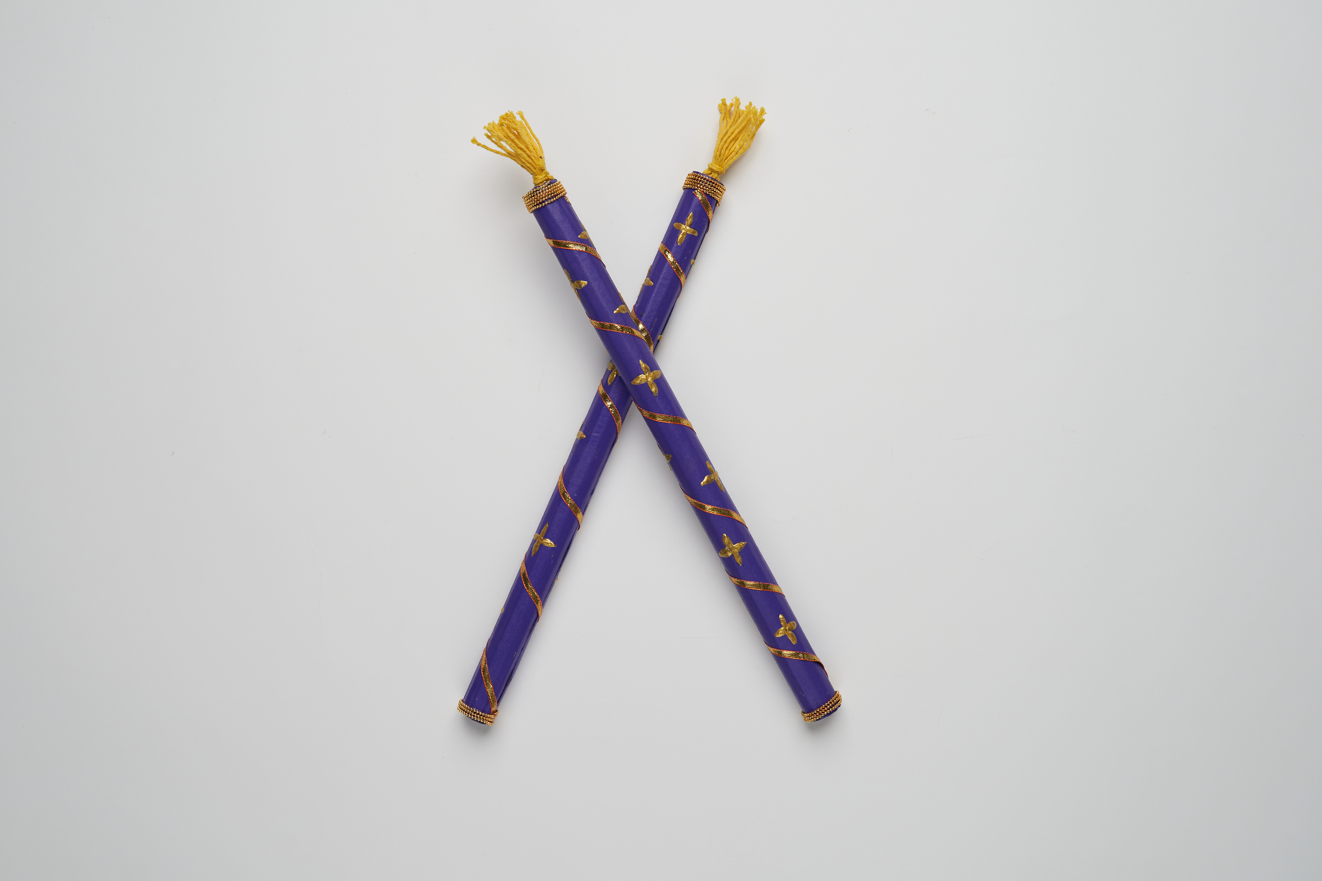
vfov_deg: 31.9
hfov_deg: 46.4
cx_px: 633
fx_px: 1542
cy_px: 428
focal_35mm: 42
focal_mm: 38
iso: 500
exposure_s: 1/60
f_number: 5
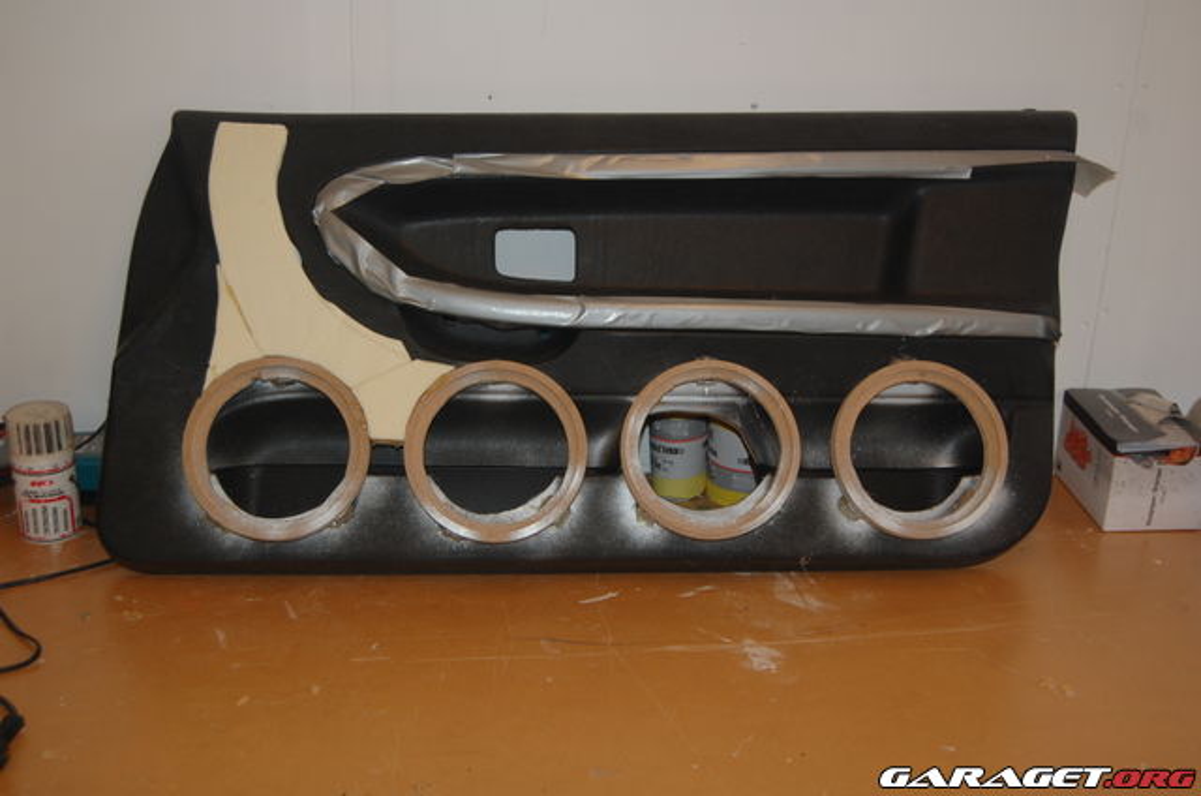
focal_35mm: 42
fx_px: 1398
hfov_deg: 46.5
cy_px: 398
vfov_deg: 31.8
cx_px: 600
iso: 400
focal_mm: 28
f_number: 4.2
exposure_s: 1/60
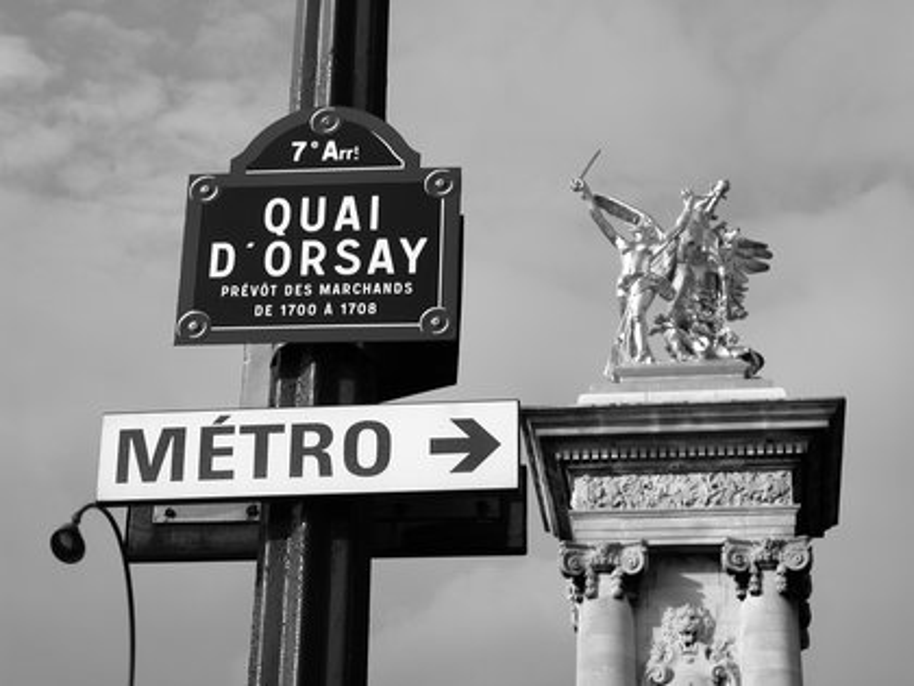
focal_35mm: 93
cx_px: 457
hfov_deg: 21.1
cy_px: 343
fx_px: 2456
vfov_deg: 15.9
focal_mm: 23.7
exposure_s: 1/482
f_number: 5.7
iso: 100
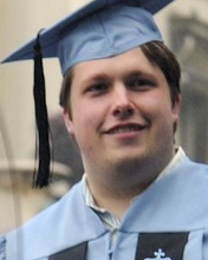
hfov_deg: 3.5
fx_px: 3255
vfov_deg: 4.6
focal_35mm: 423
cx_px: -472
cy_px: 264
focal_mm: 62
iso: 800
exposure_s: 1/200
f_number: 4
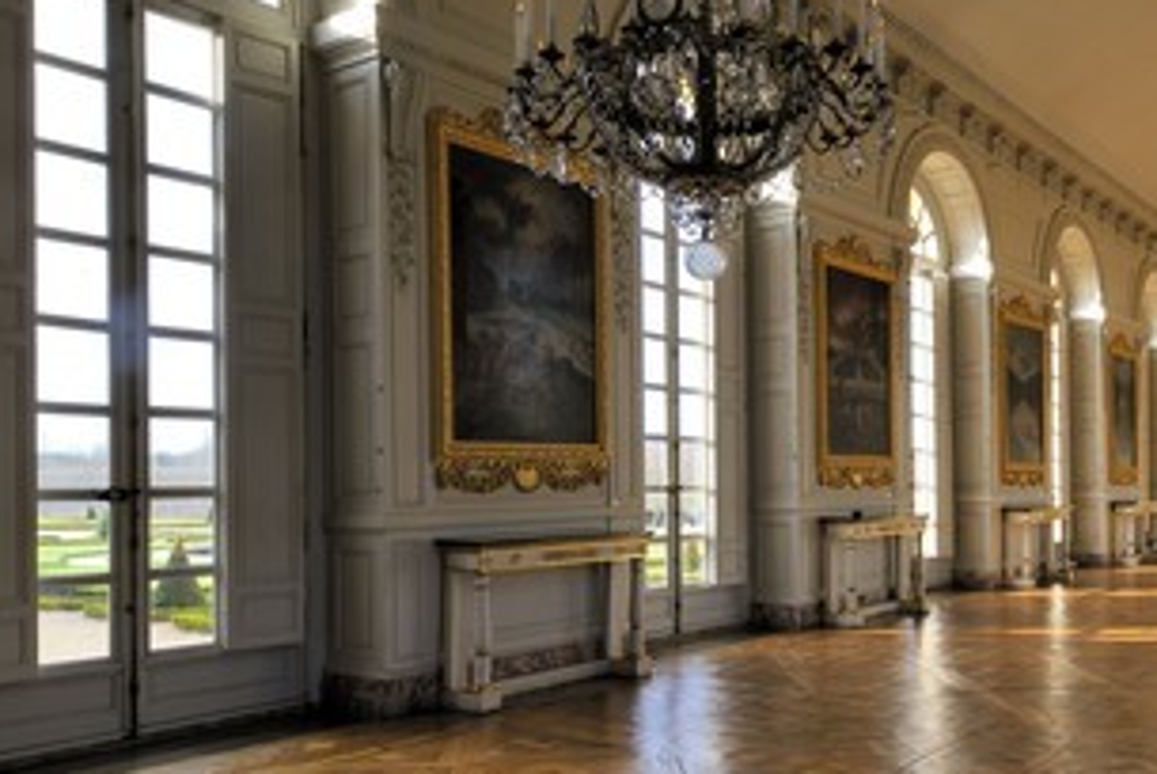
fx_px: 1062
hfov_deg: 55.8
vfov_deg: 40.0
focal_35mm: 33
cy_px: 360
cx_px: 785
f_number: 16
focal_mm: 24
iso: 200
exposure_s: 1/20
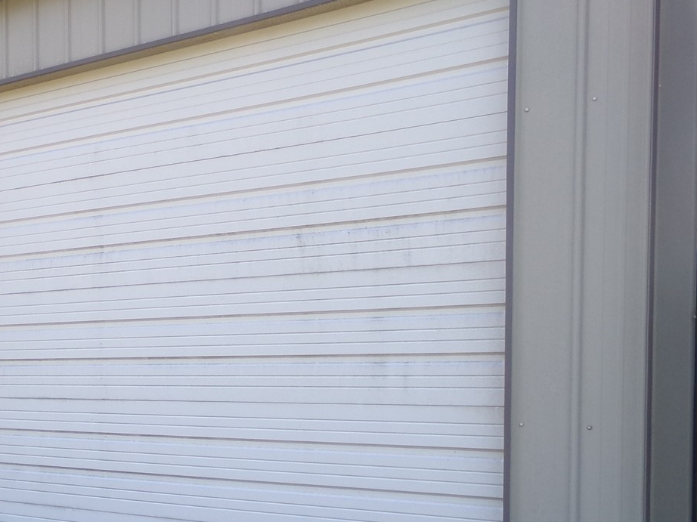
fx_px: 1006
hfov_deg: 35.4
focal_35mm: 50
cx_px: 41
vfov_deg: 28.6
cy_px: 394
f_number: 3.7
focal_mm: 4.3
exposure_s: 1/280
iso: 100
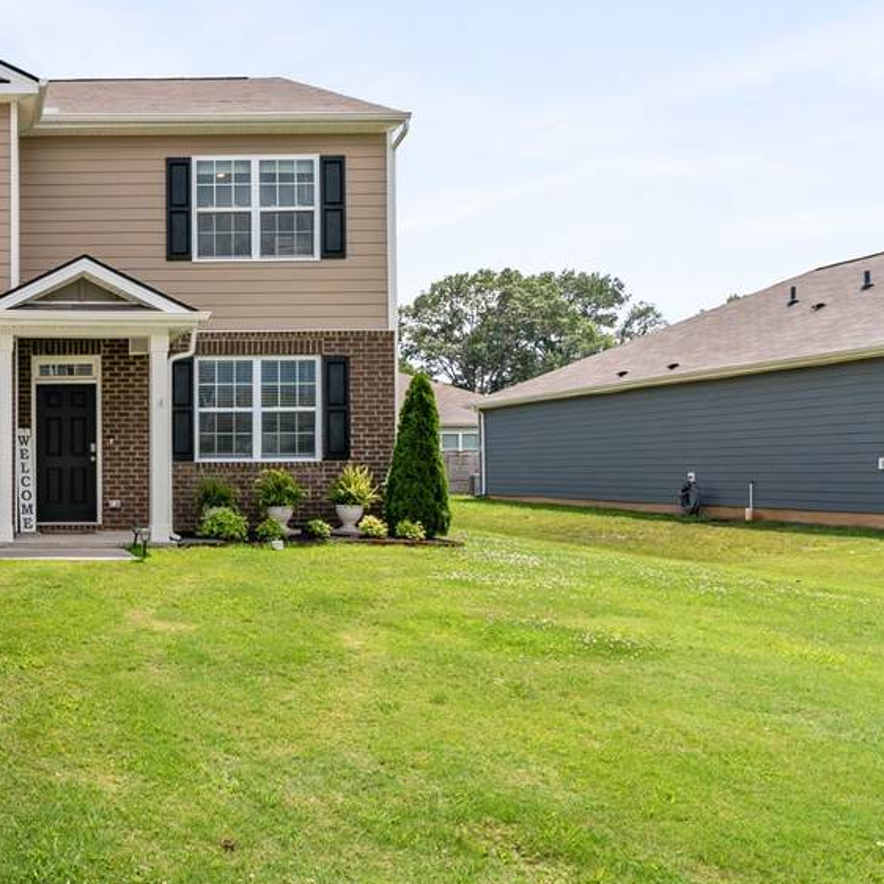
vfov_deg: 52.3
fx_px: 896
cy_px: 367
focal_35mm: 31
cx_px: -35
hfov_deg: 43.5
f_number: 8
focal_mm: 16
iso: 100
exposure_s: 1/500
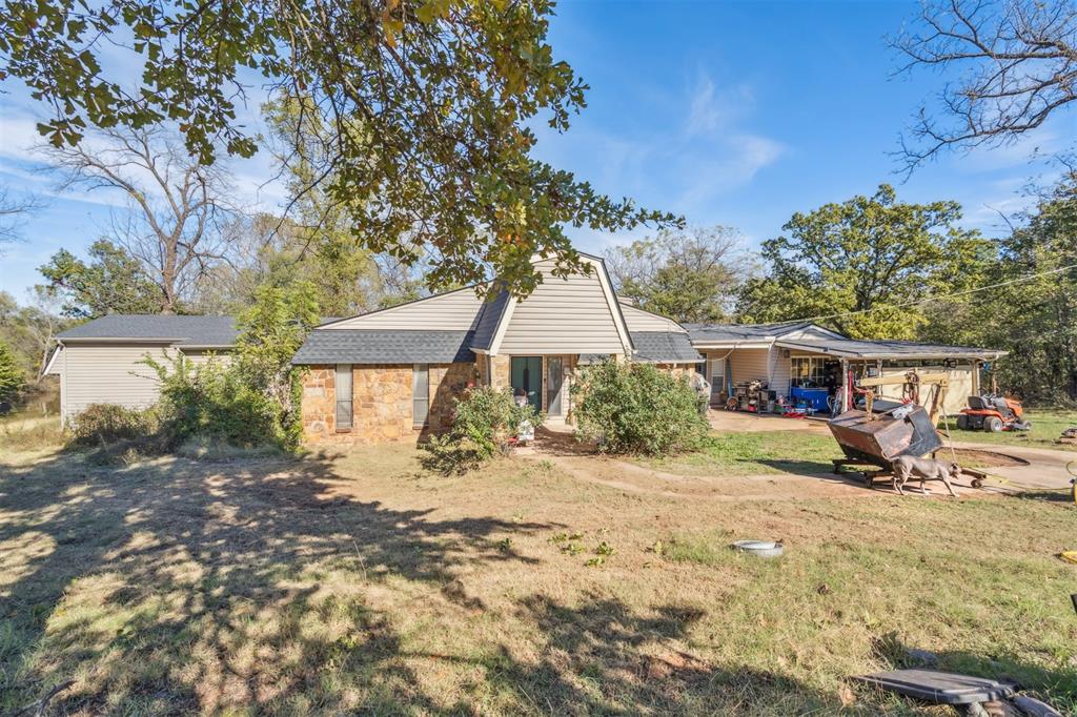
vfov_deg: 73.7
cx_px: 538
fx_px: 478
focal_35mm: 16
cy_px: 358
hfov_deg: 96.8
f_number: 7.1
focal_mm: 16
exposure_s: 1/800
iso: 200
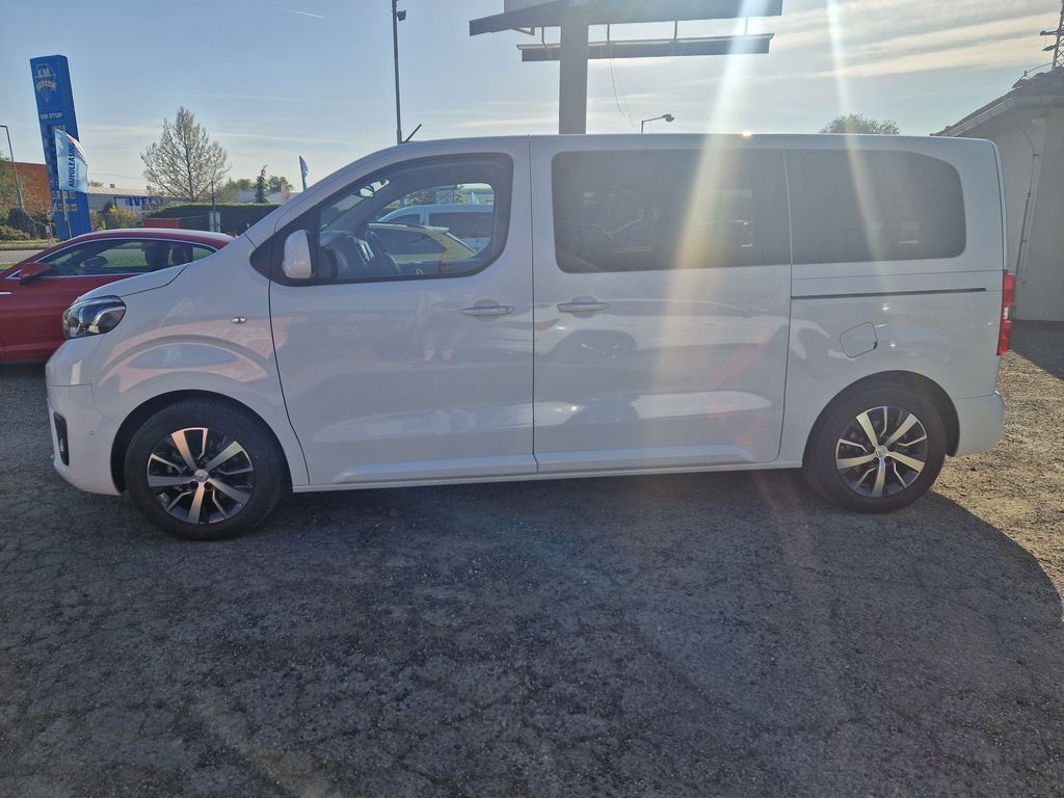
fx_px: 707
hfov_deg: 73.9
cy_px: 399
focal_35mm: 23
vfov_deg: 58.9
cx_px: 532
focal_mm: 5.4
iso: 50
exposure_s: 1/2376
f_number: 1.8
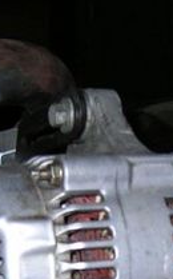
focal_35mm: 117
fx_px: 886
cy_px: 274
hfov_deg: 11.1
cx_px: 128
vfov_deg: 17.5
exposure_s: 1/30
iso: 100
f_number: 2.8
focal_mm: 5.6
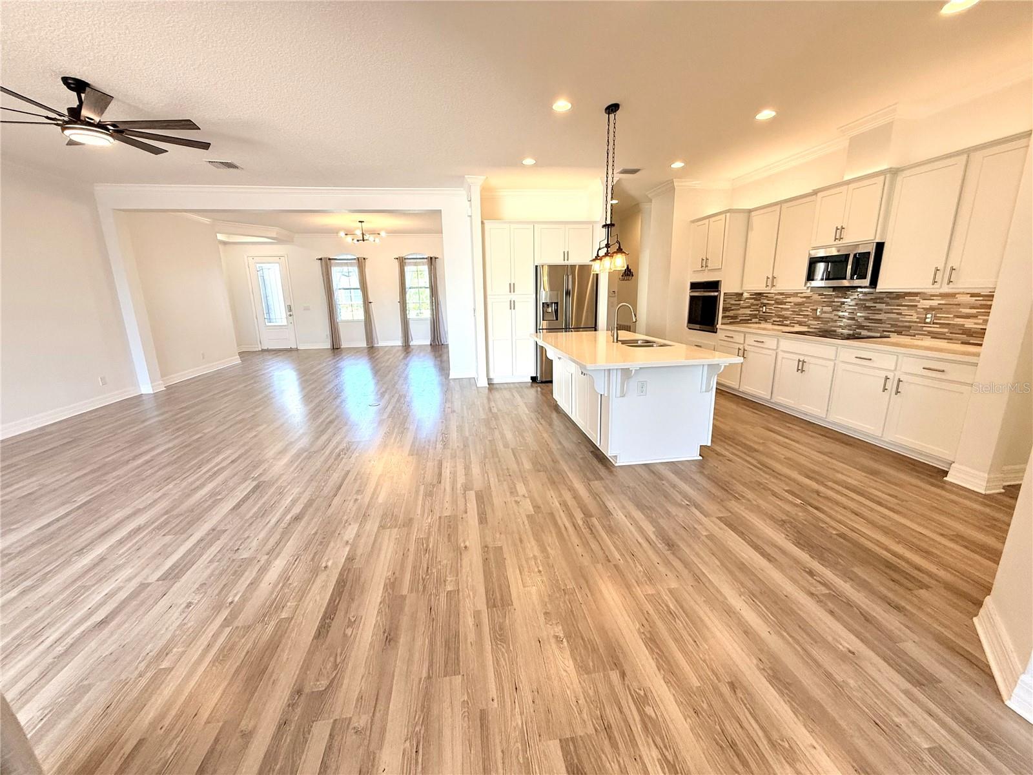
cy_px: 388
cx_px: 516
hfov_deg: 102.1
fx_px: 418
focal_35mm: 14
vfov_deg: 85.7
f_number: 2.2
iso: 125
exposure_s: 1/120
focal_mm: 2.22
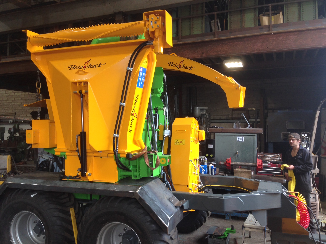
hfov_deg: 55.4
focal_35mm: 33
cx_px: 163
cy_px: 122
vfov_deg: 42.9
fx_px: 311
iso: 50
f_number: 2.4
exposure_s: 1/40
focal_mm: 4.12
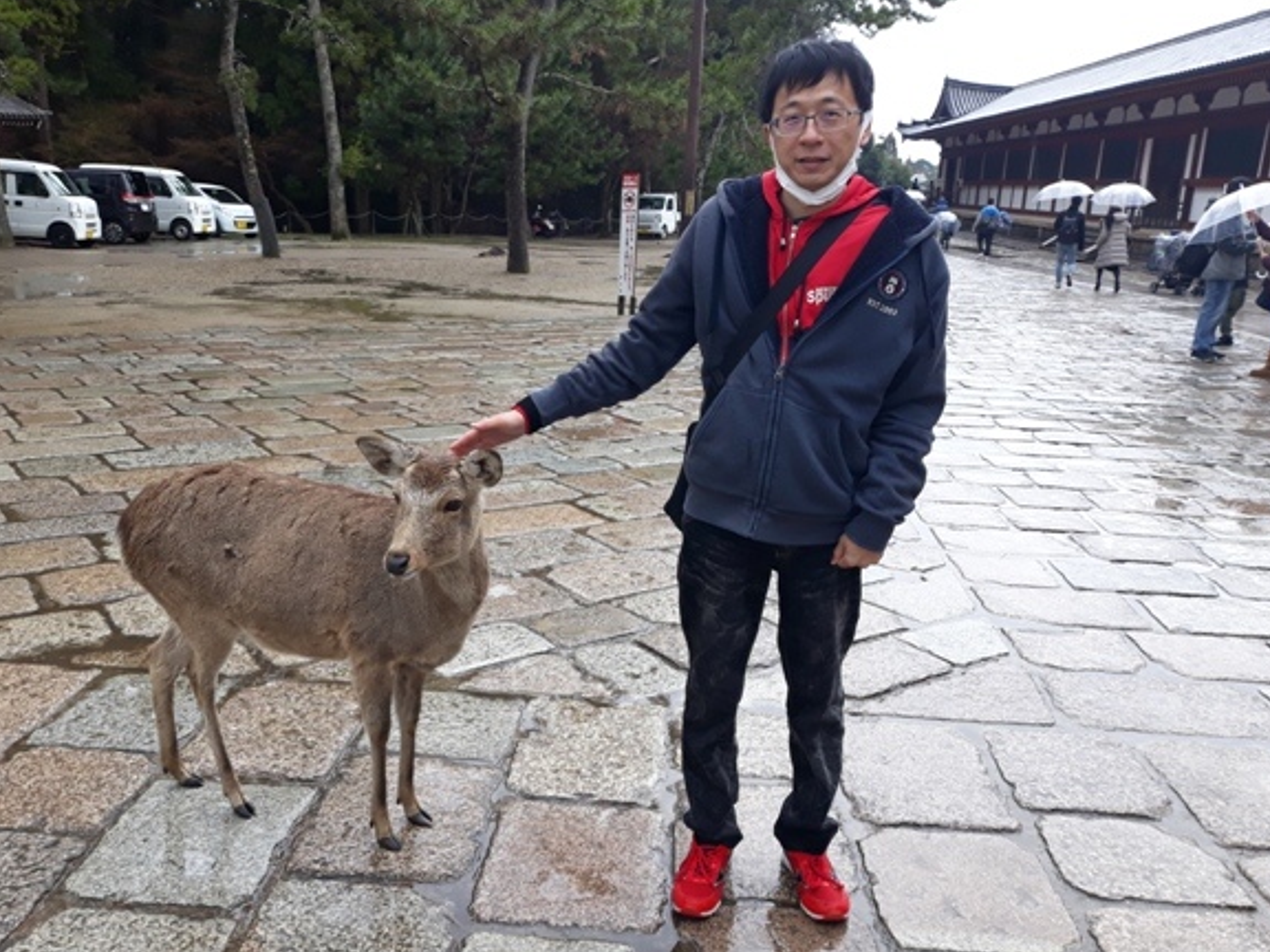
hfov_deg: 59.9
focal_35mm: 30
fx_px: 1101
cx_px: 591
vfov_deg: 46.8
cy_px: 507
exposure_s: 1/153
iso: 40
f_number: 1.7
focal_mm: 3.71
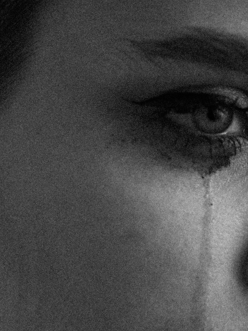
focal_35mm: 317
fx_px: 3028
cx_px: 261
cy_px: 262
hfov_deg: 4.7
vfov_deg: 6.2
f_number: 2.2
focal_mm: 71
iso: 400
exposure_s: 1/160
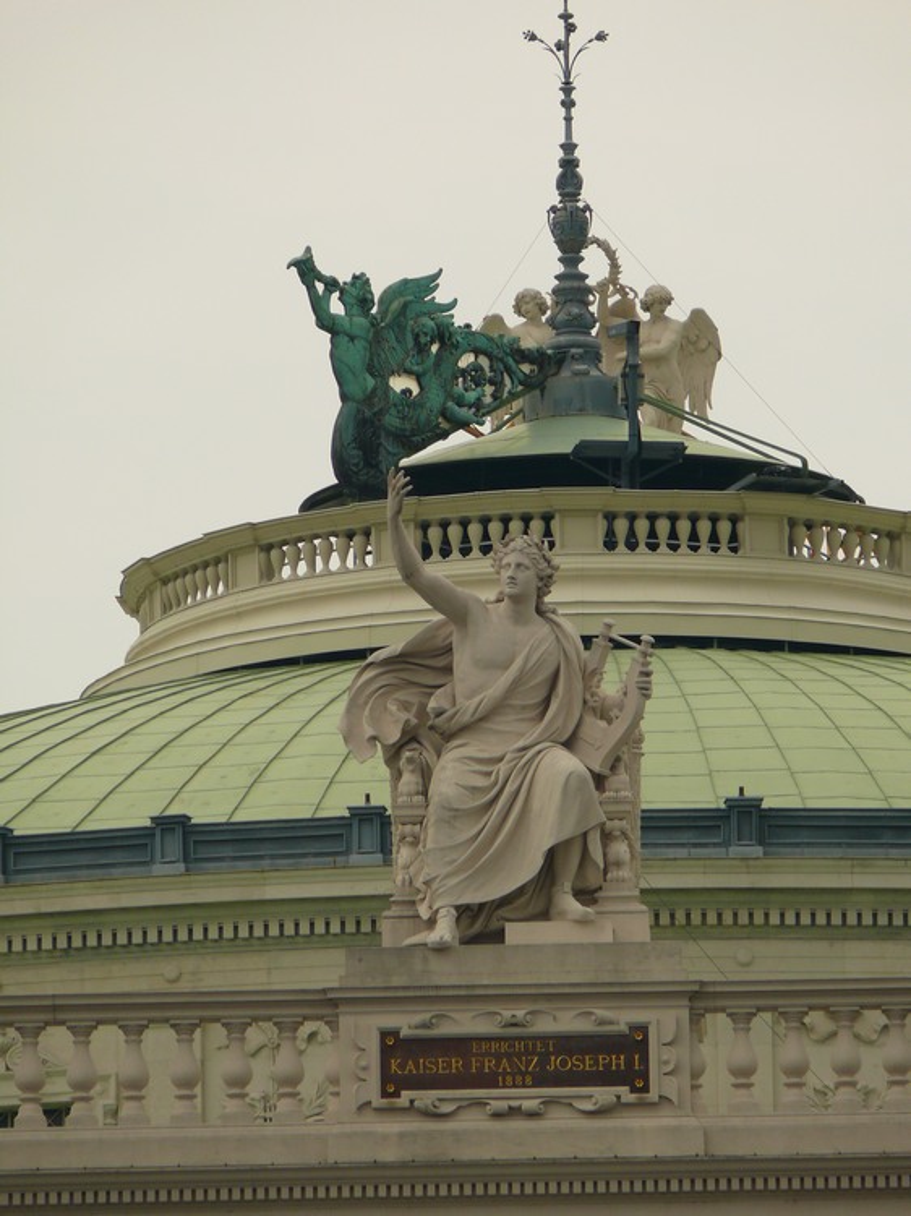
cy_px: 608
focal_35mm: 420
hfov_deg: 3.5
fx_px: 14746
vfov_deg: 4.7
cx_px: 456
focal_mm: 88.8
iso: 100
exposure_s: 1/250
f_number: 4.5
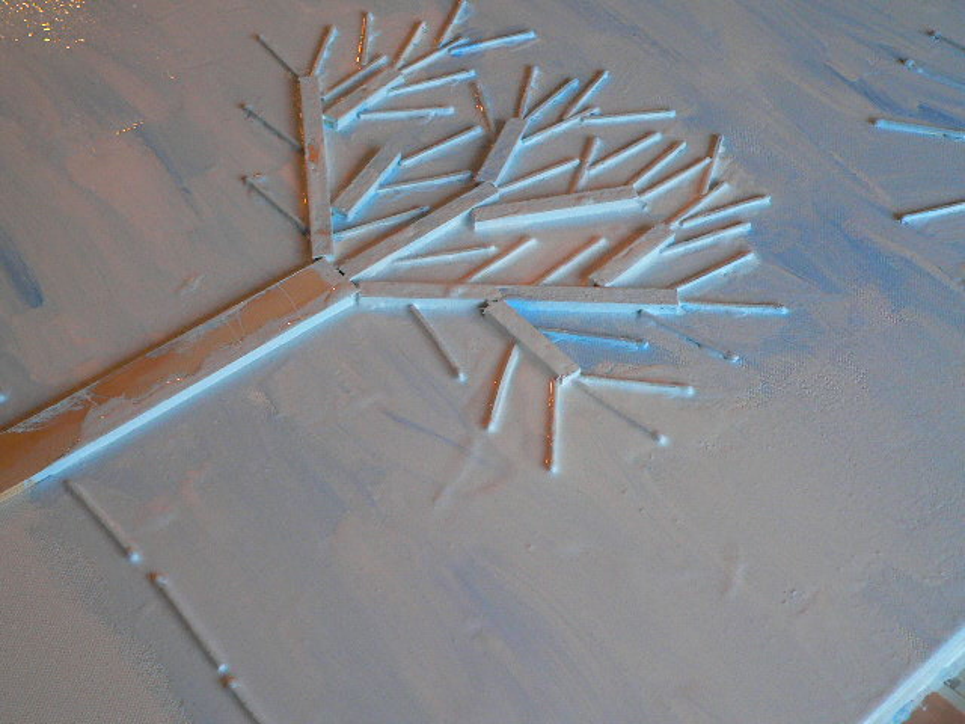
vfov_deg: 29.7
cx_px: 482
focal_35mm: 49
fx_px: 1366
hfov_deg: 38.9
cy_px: 362
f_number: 2.8
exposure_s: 1/13
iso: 200
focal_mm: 8.1
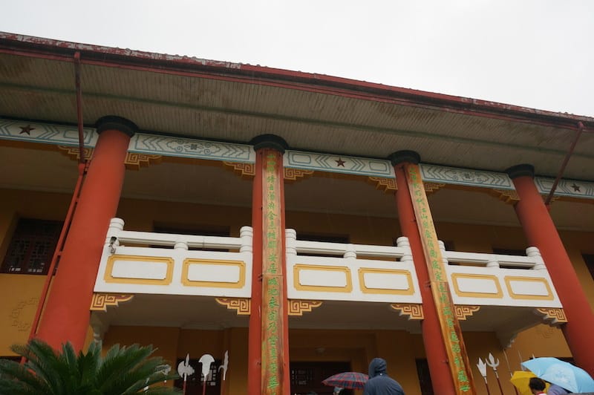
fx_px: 396
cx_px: 297
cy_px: 198
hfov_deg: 73.8
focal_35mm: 24
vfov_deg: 53.1
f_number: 6.3
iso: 100
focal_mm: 16
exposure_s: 1/80
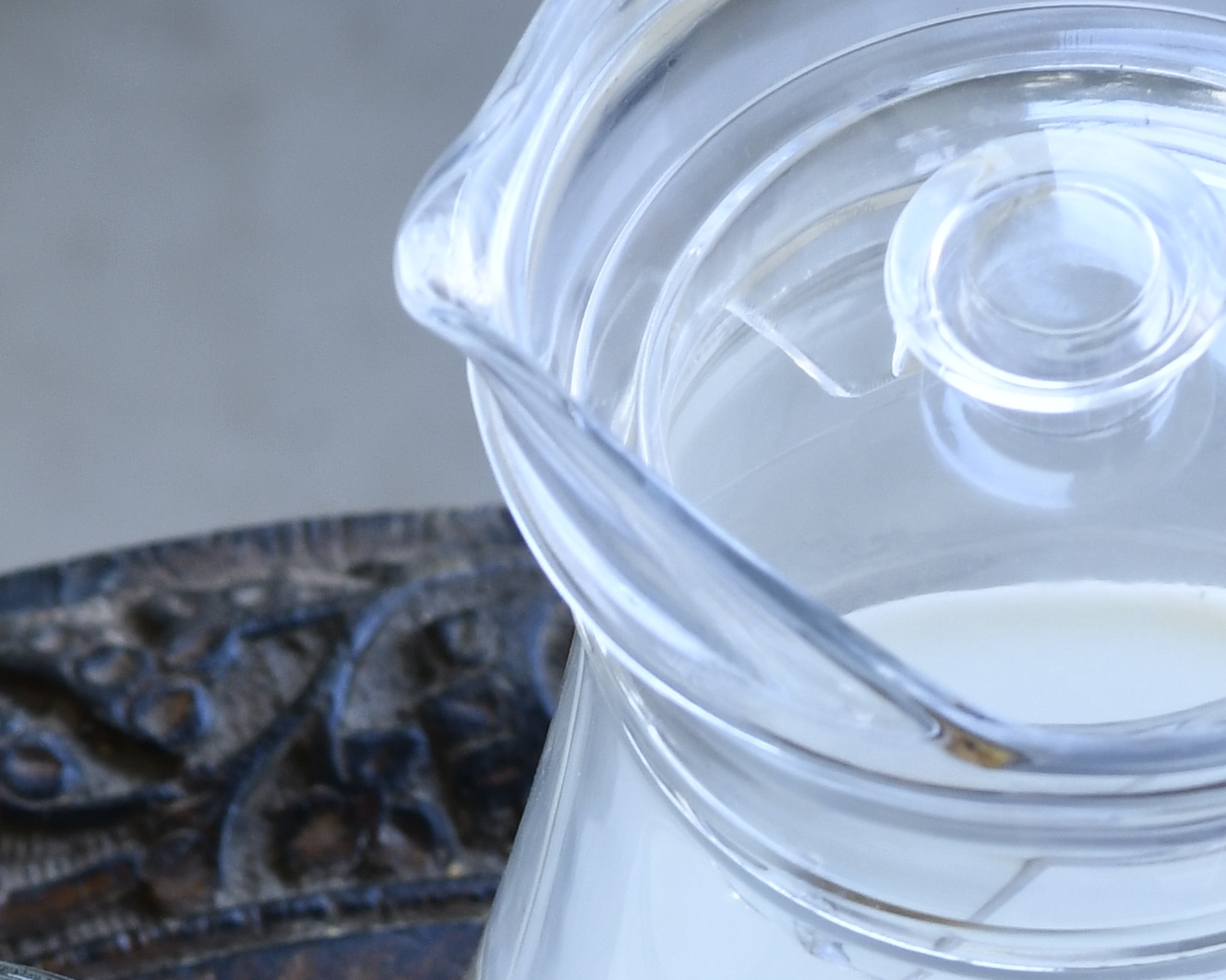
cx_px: 638
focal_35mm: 496
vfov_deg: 3.1
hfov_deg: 3.9
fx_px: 17995
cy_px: 2248
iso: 320
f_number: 5.6
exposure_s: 1/100
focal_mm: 85
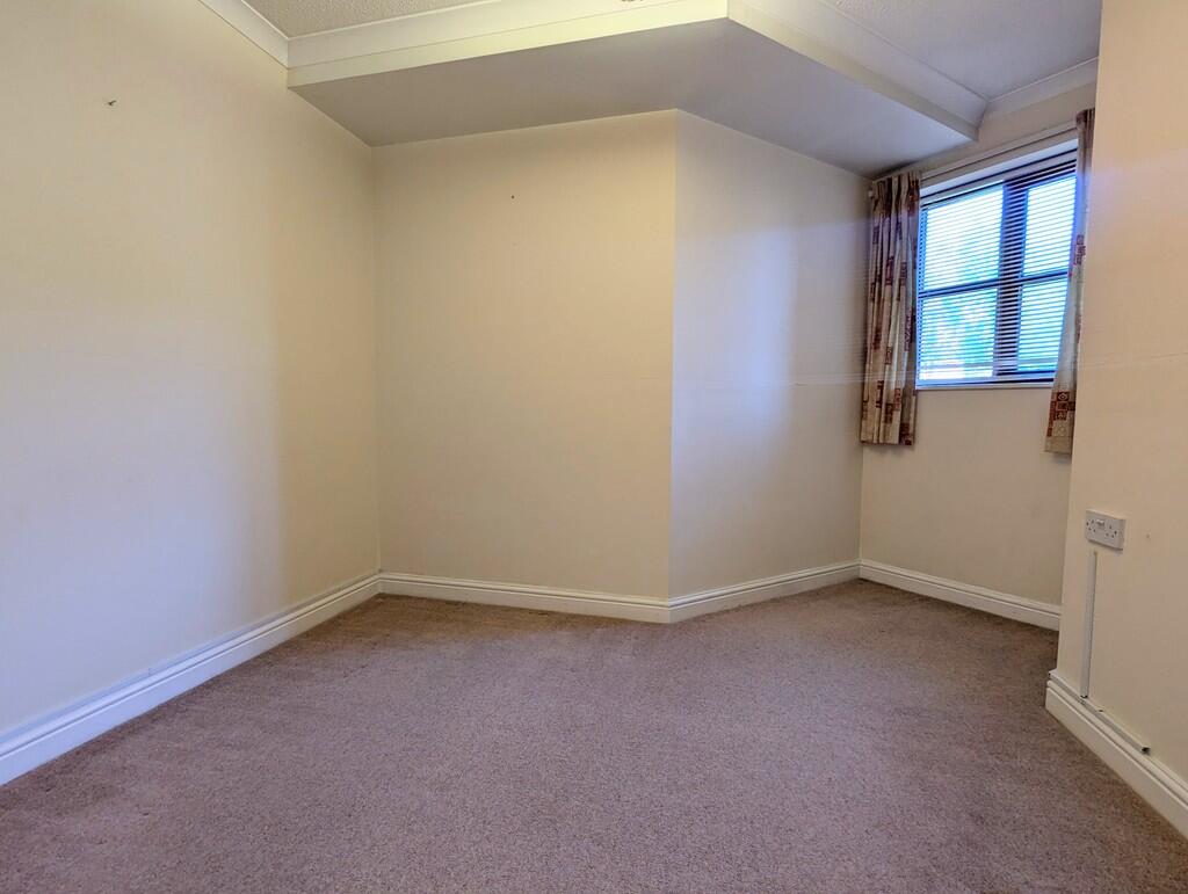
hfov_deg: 94.4
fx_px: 550
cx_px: 594
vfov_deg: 78.2
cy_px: 447
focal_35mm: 16
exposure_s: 1/32.6
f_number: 2.2
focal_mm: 2.35
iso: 29
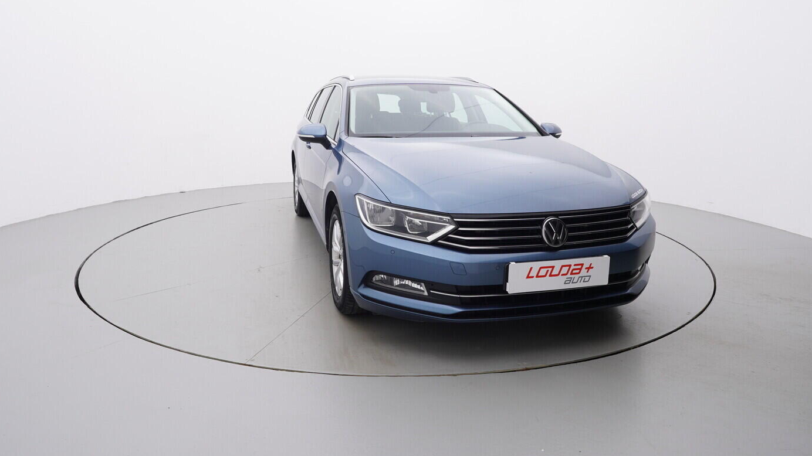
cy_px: 186
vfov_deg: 46.5
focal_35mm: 25
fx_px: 528
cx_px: 395
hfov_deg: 75.1
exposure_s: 1/80
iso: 200
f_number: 5
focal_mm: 15
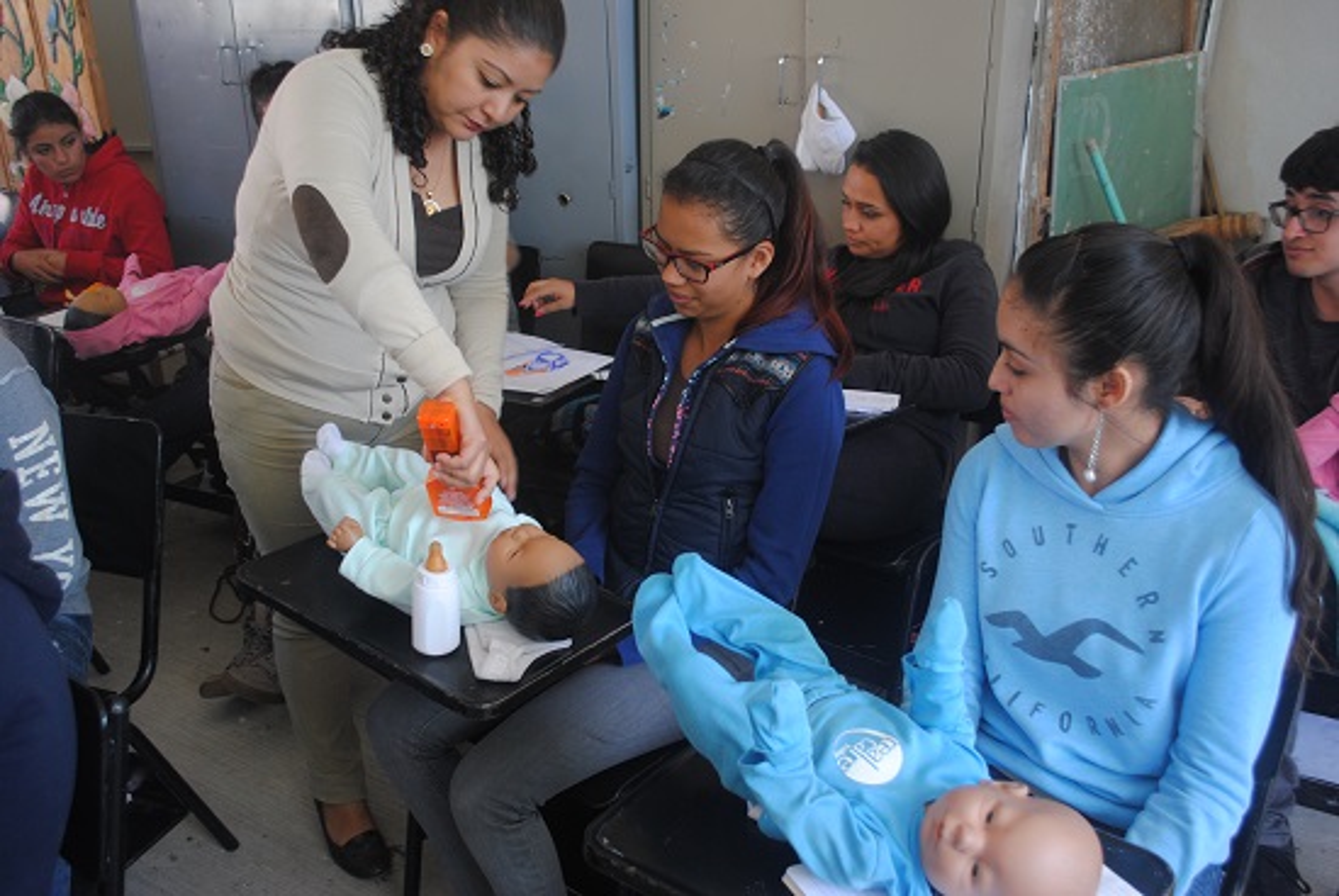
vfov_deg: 40.1
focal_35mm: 33
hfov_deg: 57.2
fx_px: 1229
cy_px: 448
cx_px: 670
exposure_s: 1/30
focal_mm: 22
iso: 220
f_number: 3.8
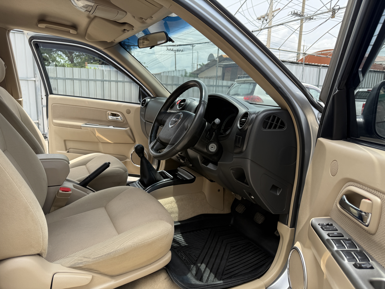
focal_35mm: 24
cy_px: 144
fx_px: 267
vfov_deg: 56.8
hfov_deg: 71.6
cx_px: 192
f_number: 1.78
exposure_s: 1/979
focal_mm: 6.76
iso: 80
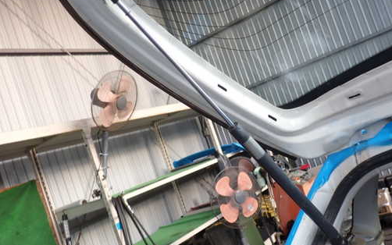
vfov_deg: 33.6
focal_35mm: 38
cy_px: 114
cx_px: 233
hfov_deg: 51.2
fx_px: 406
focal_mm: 5.4
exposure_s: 1/60
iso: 160
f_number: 2.3
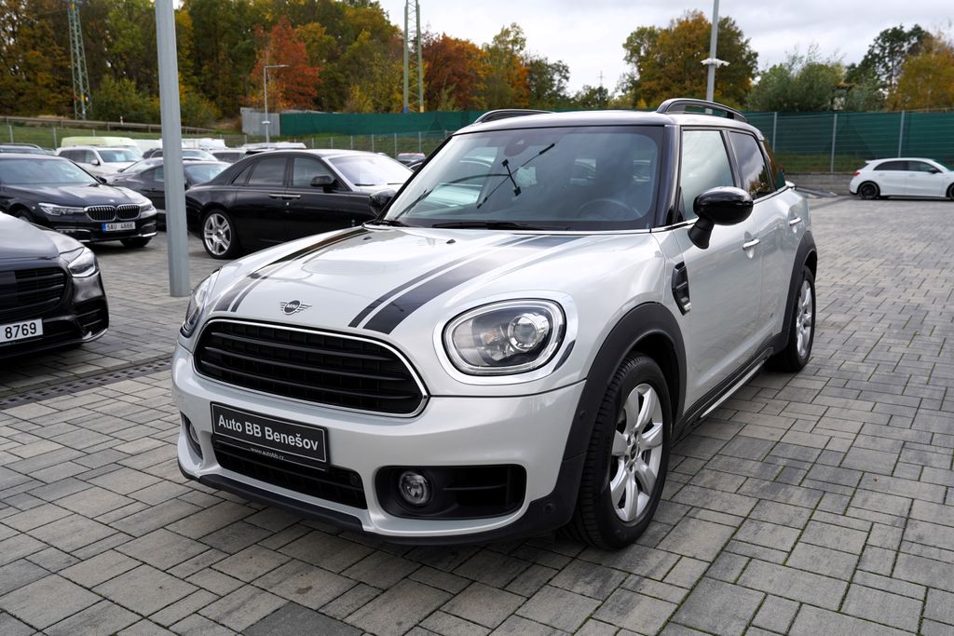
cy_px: 318
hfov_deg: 61.9
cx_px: 477
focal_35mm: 30
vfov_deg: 43.6
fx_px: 795
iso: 100
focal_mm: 30
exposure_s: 1/100
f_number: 5.6
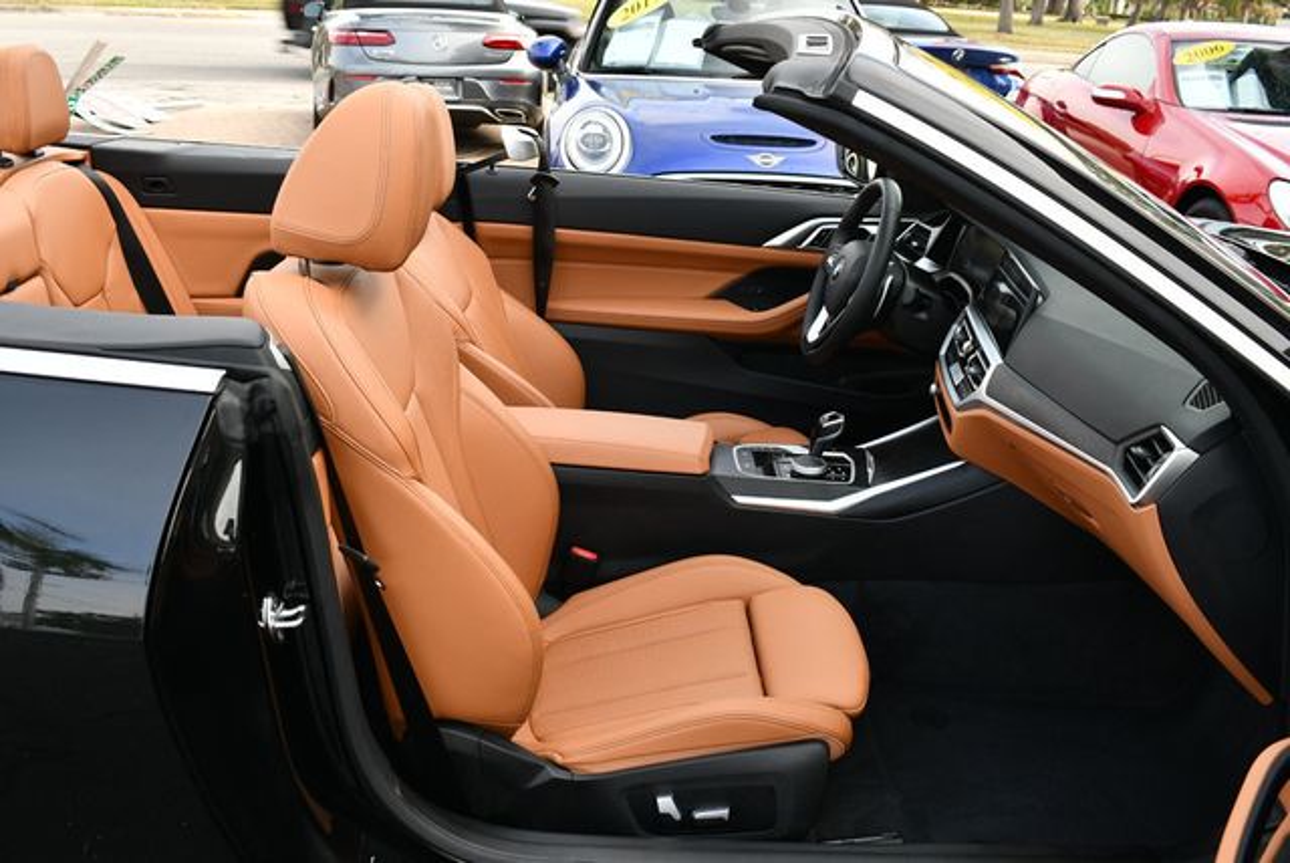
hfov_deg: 53.1
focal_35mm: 36
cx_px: 645
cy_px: 432
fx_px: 1291
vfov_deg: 36.9
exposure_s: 1/80
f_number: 4.5
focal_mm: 18
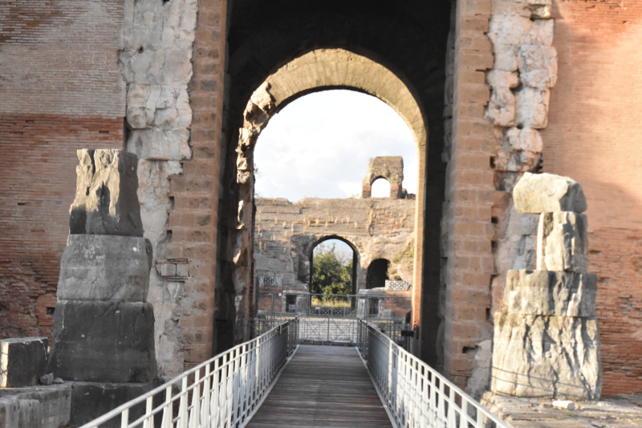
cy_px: 214
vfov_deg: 17.5
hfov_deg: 26.0
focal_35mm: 78
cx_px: 321
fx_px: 1391
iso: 5000
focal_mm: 52
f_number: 5.6
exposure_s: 1/4000
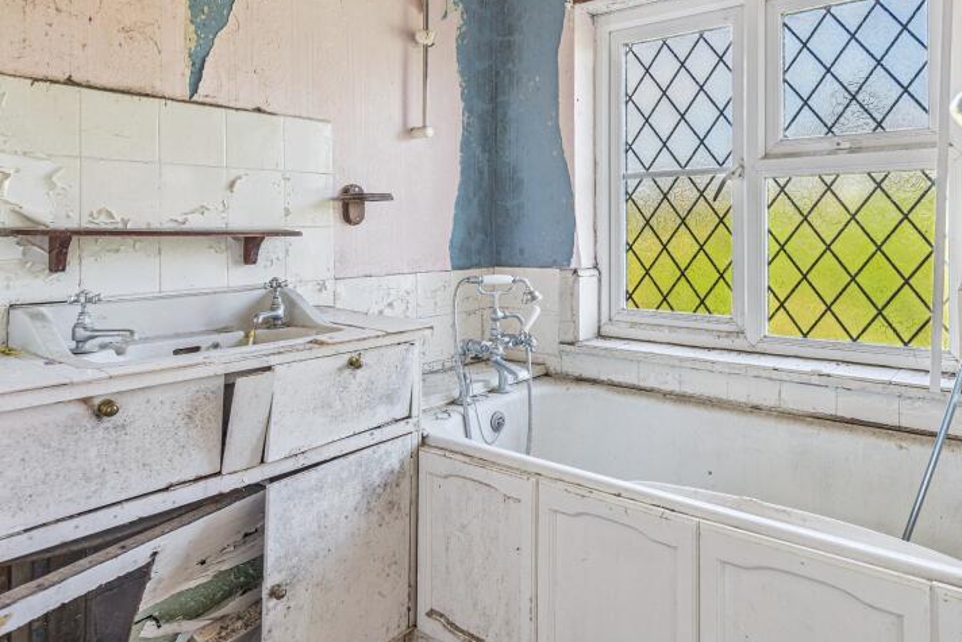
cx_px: 584
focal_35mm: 23
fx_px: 615
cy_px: 272
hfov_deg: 75.1
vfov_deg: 54.9
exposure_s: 1/100
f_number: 5
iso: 320
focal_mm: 16
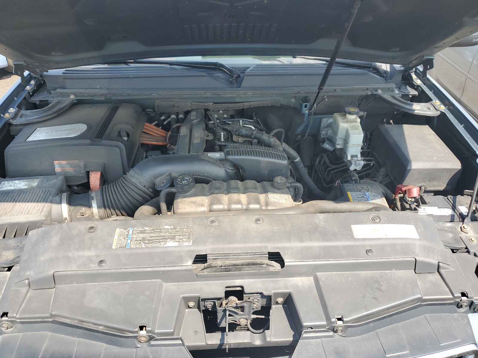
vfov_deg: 53.1
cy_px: 179
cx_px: 239
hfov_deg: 67.3
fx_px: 359
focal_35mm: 26
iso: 50
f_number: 1.5
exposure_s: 1/625
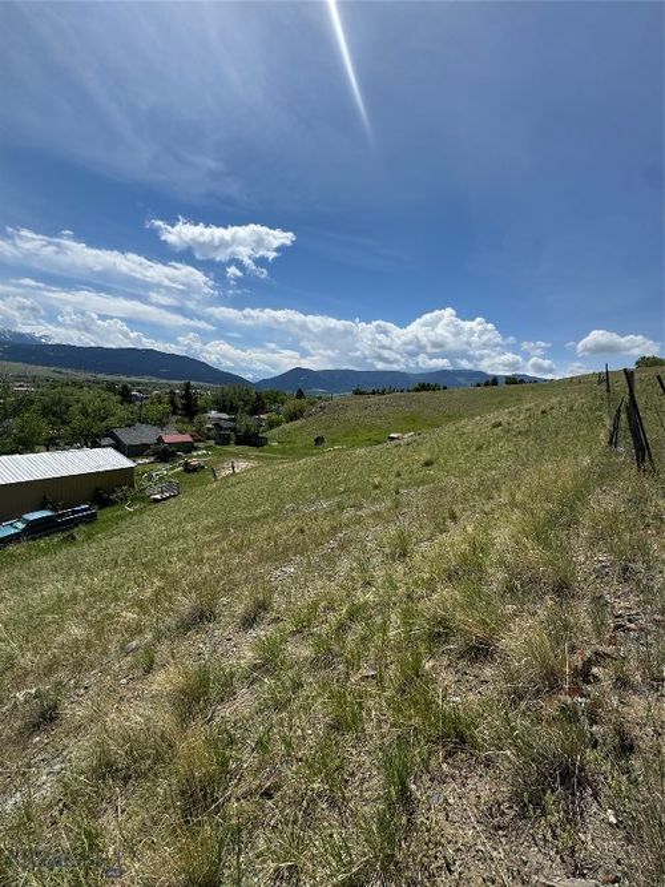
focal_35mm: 14
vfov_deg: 102.1
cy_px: 444
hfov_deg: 85.7
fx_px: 359
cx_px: 332
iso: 50
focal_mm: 2.22
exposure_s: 1/3106
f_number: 2.2
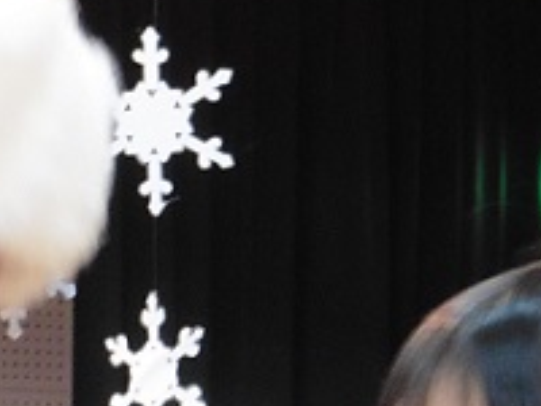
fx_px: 3032
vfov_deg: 7.6
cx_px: 518
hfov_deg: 10.1
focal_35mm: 194
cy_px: 537
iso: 400
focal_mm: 6.9
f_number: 3.9
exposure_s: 1/20
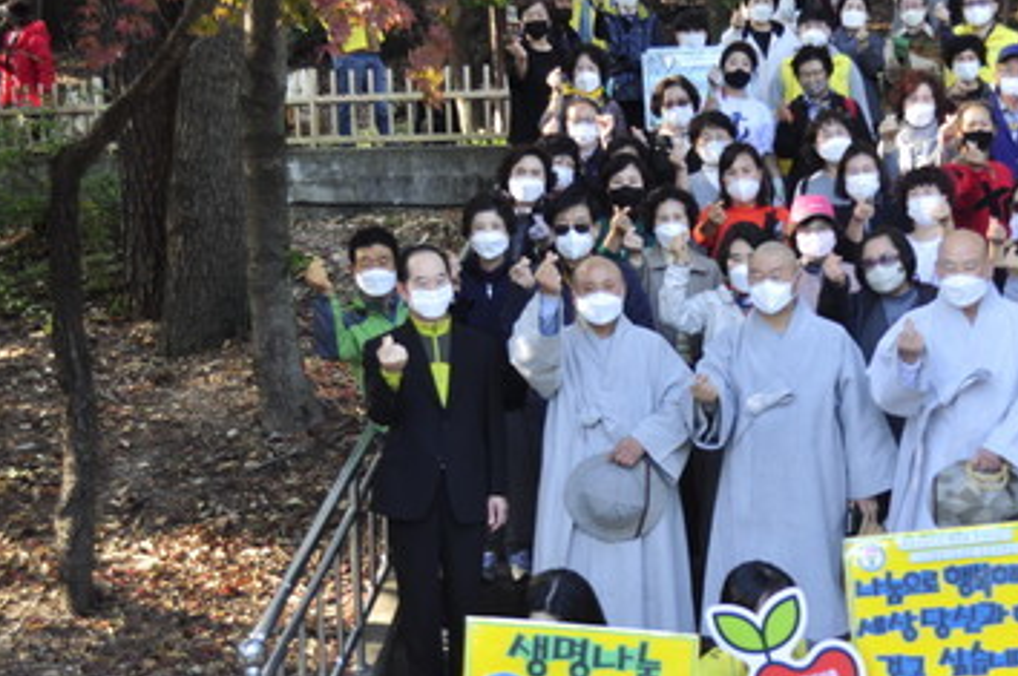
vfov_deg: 22.2
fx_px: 1723
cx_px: 788
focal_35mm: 61
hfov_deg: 32.2
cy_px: 361
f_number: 4
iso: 200
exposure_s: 1/100
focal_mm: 24
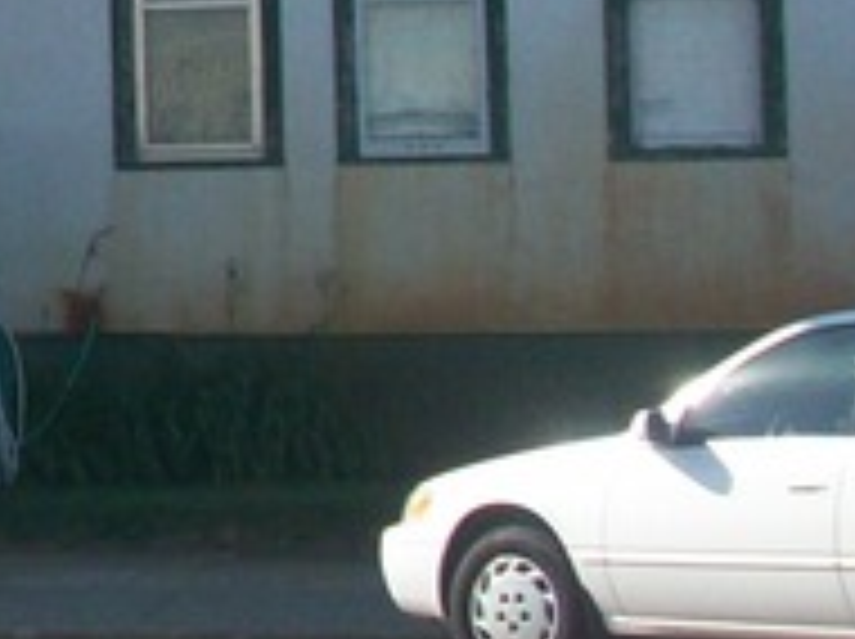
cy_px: -360
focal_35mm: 179
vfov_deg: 8.1
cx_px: -934
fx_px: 4416
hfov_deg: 10.1
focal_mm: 6.2
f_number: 5.6
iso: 80
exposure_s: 1/223
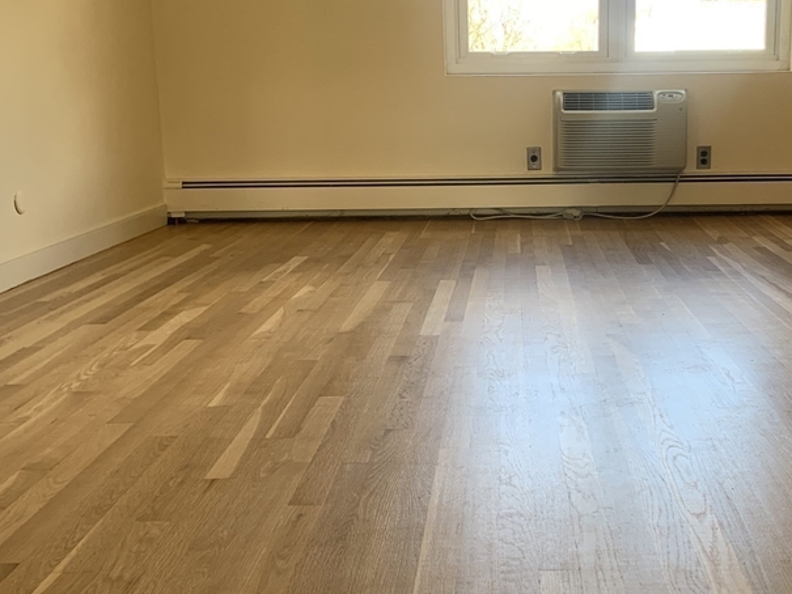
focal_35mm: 44
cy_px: 281
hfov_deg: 42.3
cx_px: 538
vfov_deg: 32.9
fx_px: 1007
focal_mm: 4.25
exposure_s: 1/121
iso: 64
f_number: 1.8
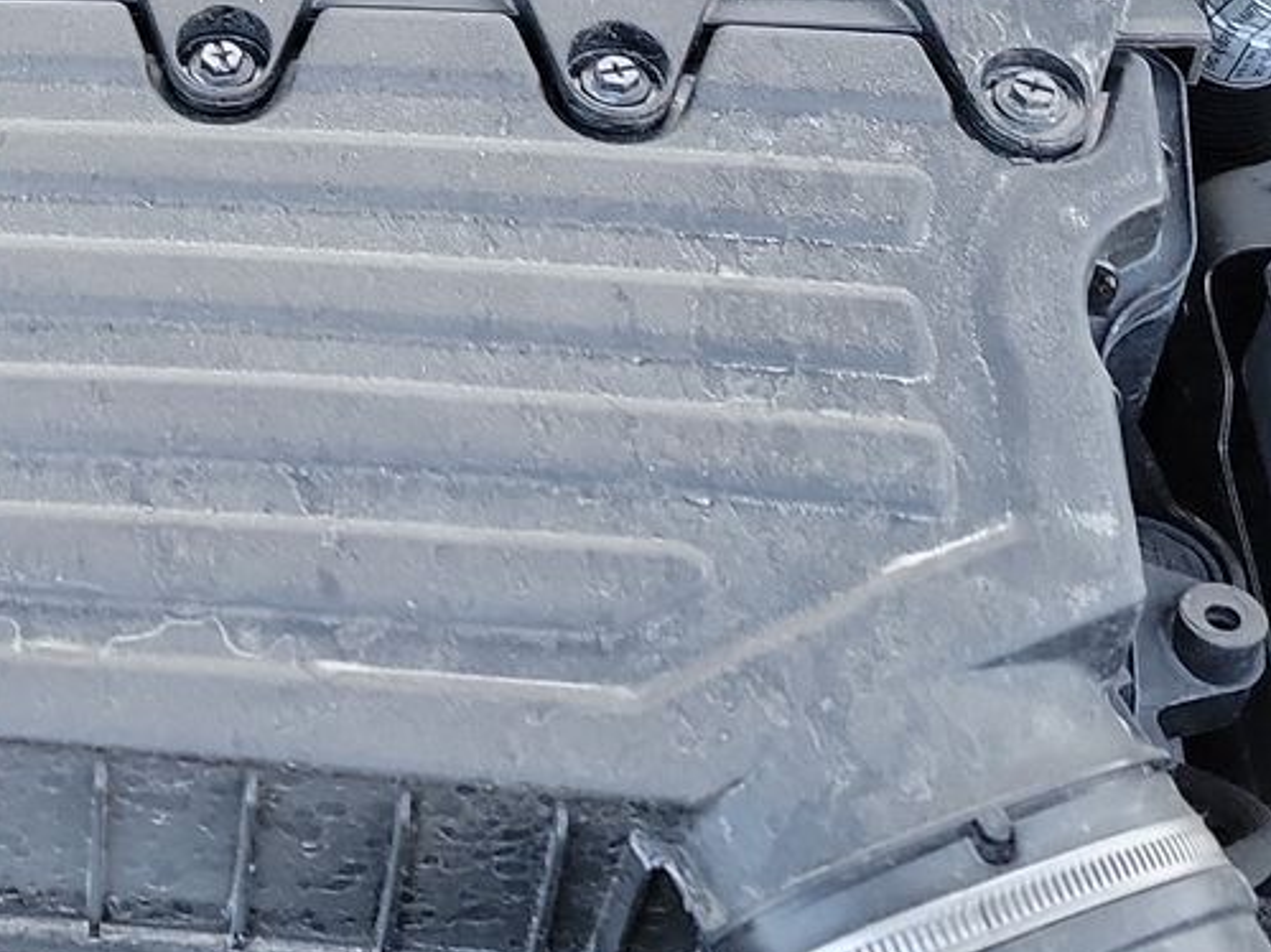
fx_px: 2827
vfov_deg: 18.4
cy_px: -92
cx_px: -194
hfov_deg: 23.5
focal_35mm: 77
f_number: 1.8
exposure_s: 1/59
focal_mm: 6.7
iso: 288
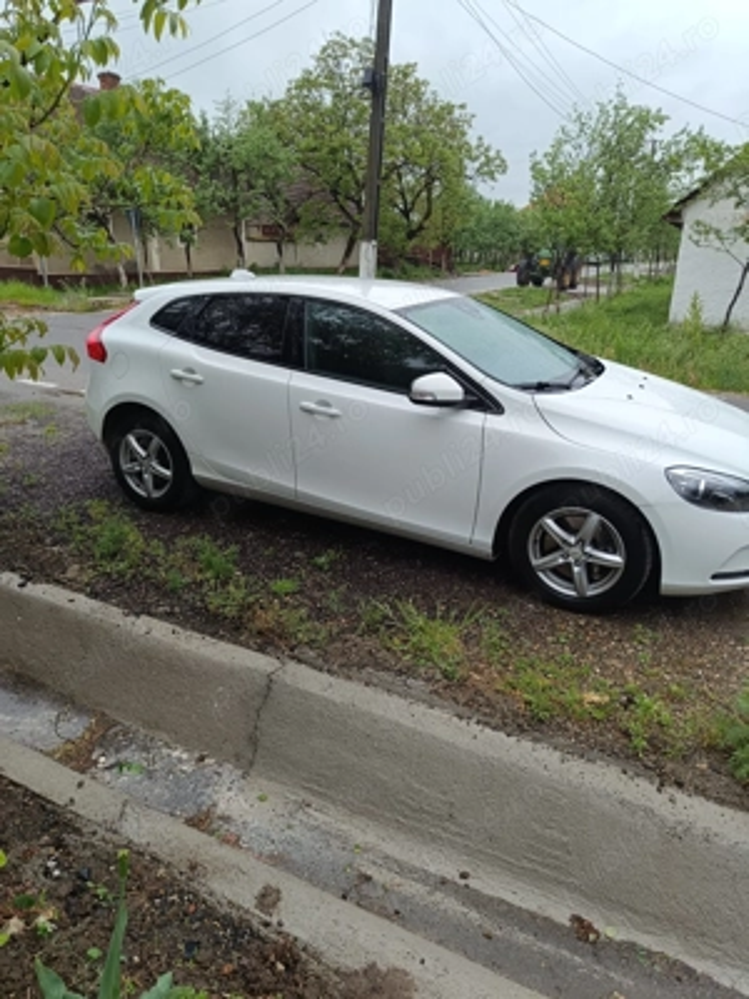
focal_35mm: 24
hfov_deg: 56.8
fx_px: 692
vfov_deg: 71.6
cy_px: 500
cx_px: 374
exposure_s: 1/102
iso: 64
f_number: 1.88
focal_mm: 5.59
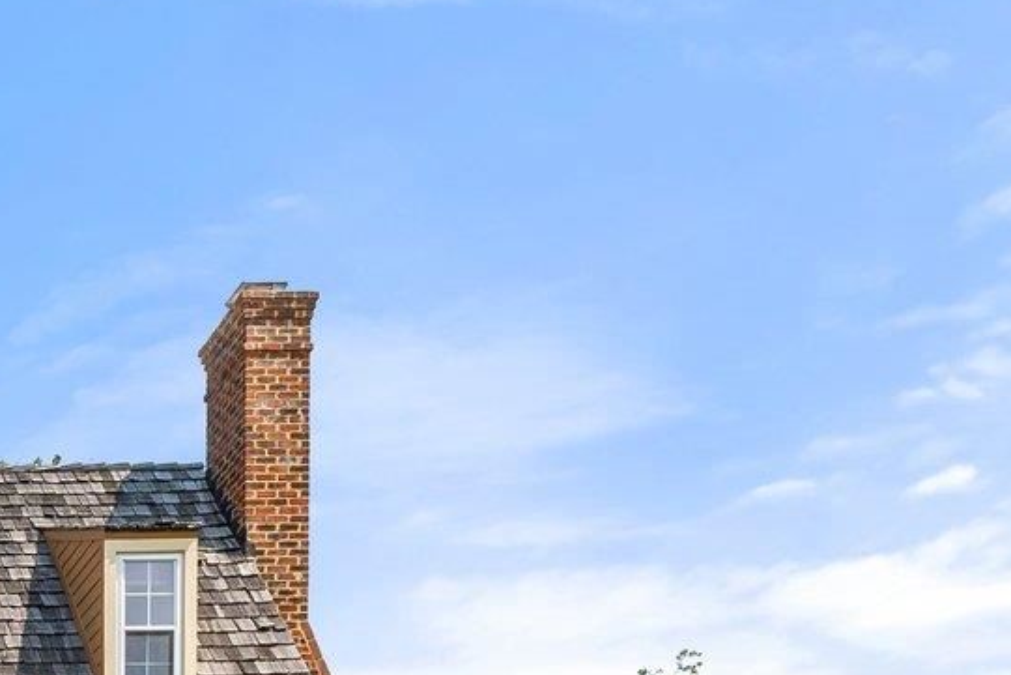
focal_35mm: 53
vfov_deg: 23.6
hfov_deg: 25.5
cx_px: -589
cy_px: 775
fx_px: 1489
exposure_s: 1/320
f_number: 13
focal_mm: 14
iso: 250
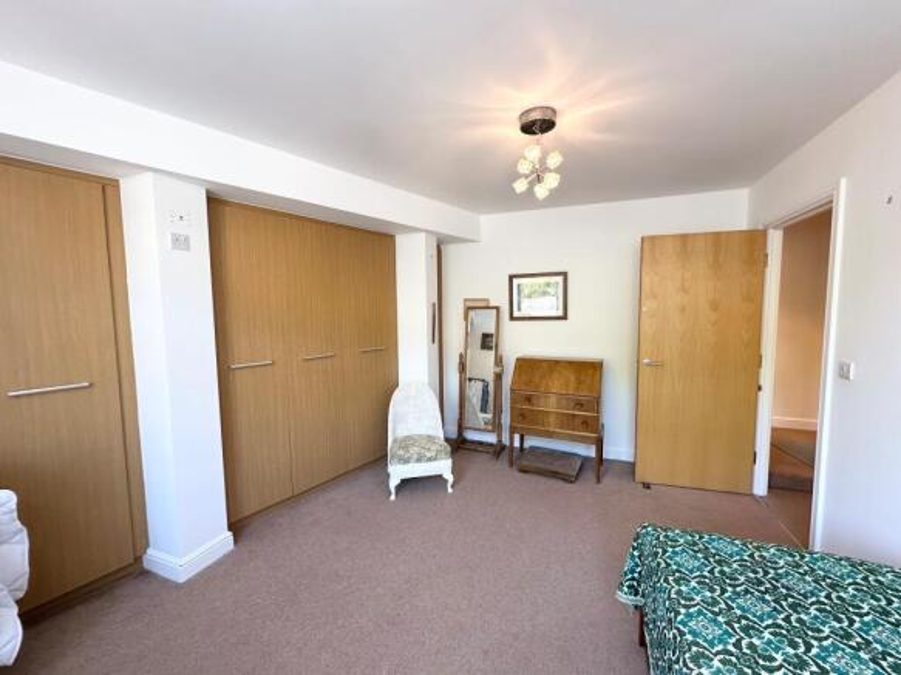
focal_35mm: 14
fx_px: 364
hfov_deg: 102.1
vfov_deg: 85.7
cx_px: 450
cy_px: 338
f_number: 2.2
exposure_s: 1/100
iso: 160
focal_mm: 2.22
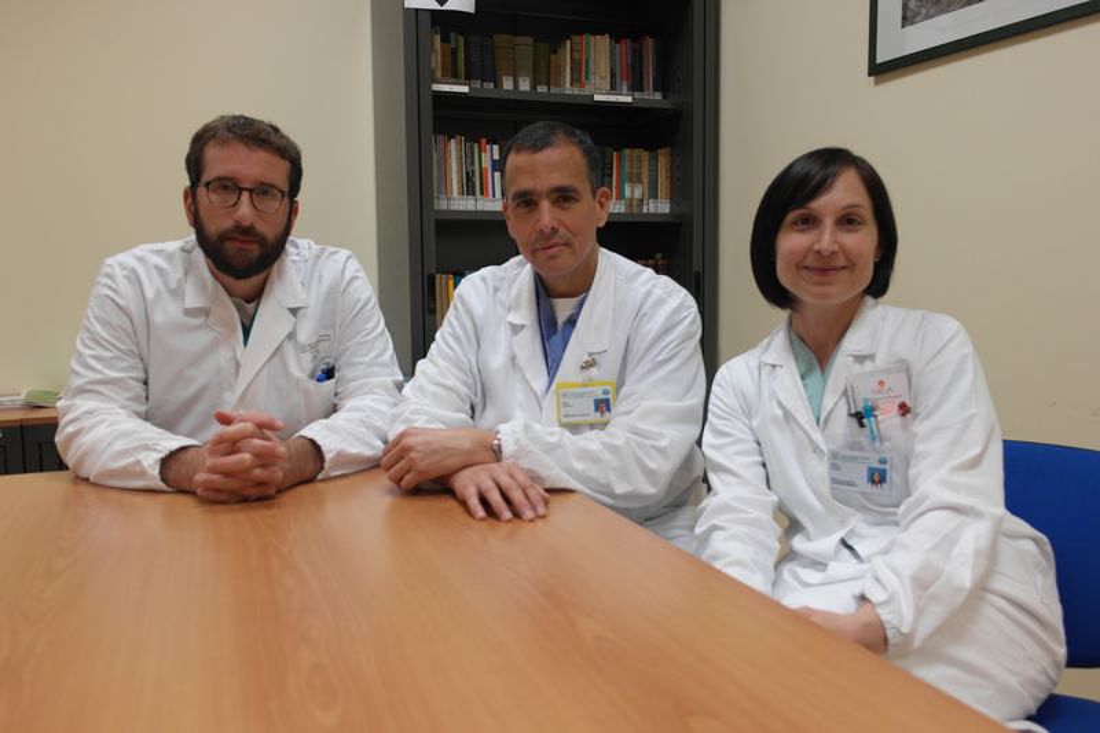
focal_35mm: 30
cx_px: 550
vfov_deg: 43.6
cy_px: 366
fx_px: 916
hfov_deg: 61.9
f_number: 3.5
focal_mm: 20
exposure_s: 1/60
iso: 400
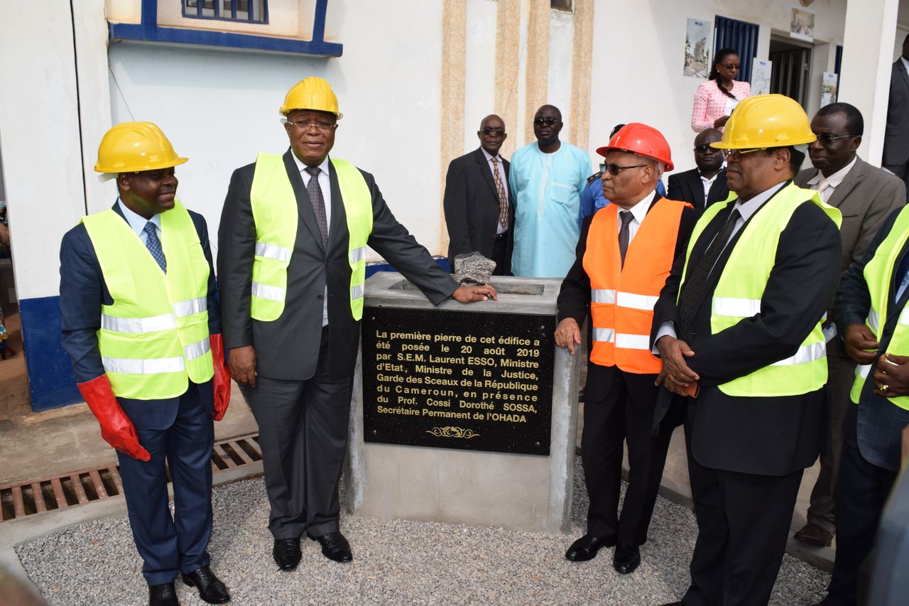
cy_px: 303
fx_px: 682
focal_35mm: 27
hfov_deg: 67.4
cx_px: 454
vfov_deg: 47.9
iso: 100
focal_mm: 18
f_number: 9
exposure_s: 1/200
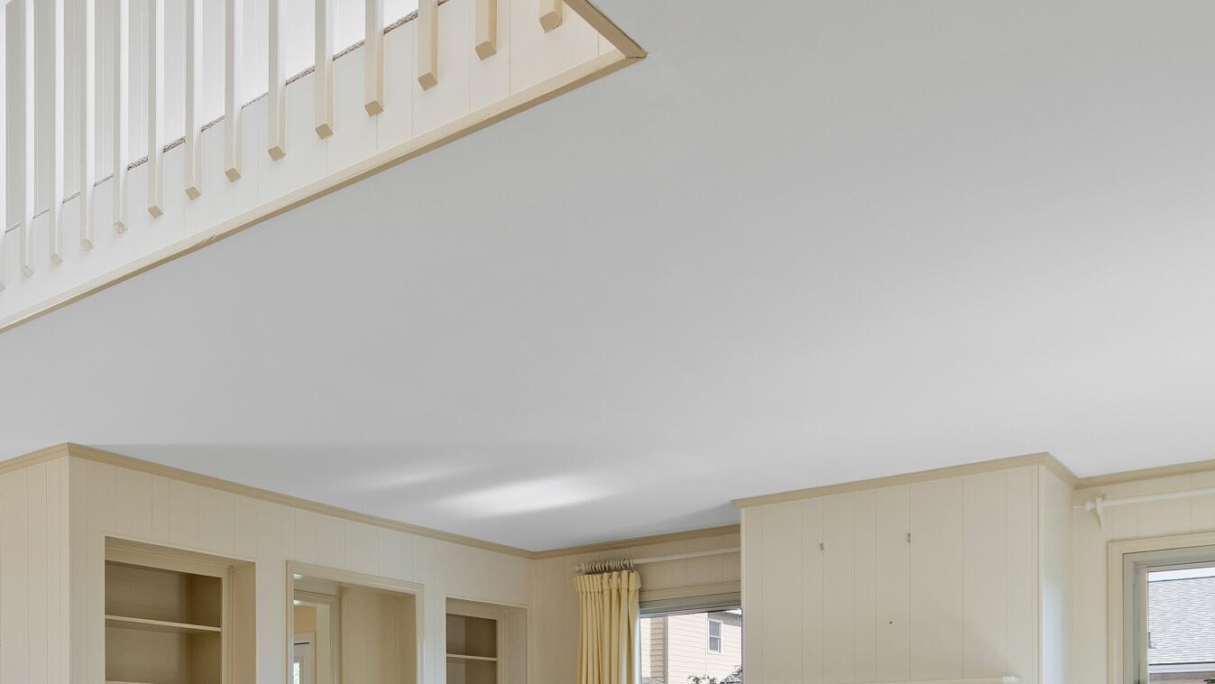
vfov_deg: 30.1
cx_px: 350
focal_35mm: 35
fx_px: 1128
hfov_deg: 54.7
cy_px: 763
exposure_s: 1/125
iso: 100
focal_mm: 10
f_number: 5.6
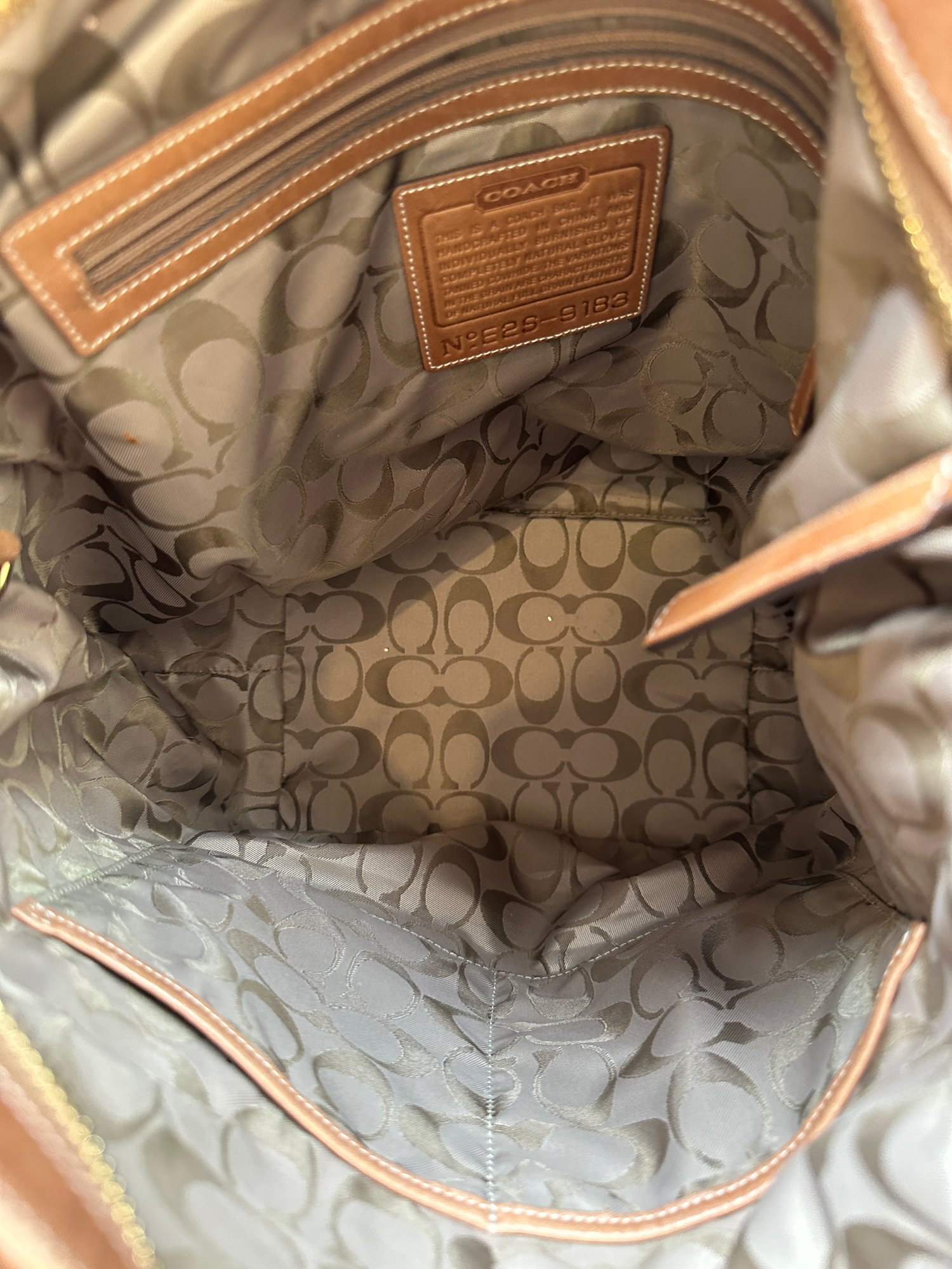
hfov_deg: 56.8
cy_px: 634
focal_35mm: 24
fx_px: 880
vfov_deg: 71.6
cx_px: 476
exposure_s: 1/60
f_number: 1.78
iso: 500
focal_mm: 6.86
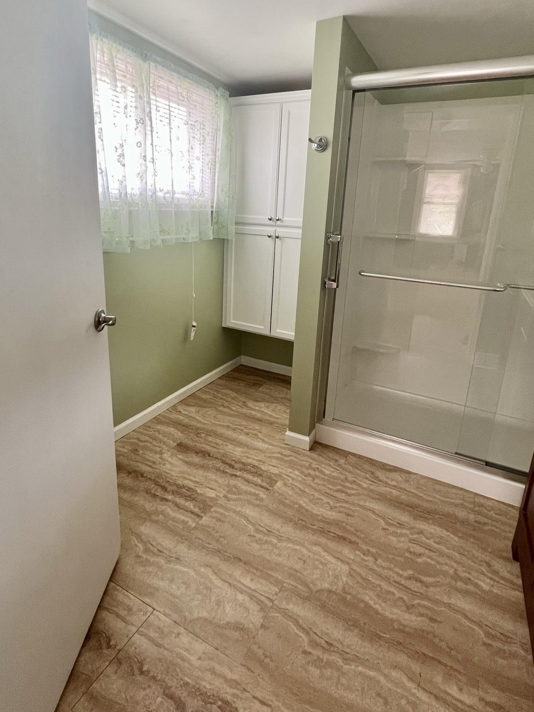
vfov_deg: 87.3
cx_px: 262
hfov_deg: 71.6
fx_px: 370
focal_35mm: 18
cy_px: 310
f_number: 1.8
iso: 125
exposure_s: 1/60
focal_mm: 1.57
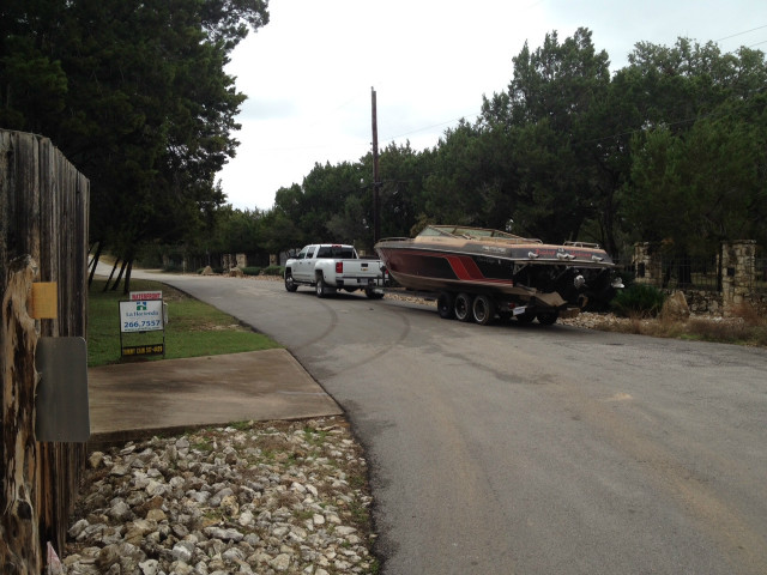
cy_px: 288
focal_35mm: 35
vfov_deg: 40.7
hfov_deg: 52.6
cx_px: 384
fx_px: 776
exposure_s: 1/310
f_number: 2.4
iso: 50
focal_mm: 4.28
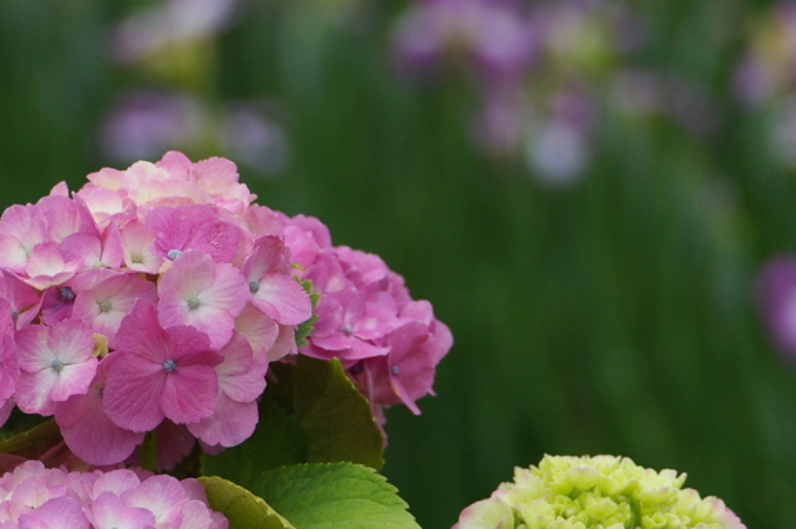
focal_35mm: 279
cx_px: 395
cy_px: 354
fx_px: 6159
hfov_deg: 7.4
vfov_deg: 4.9
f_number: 5.6
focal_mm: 105
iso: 400
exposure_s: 1/180
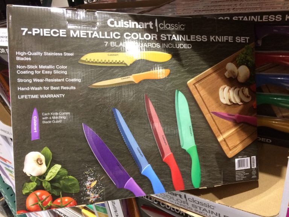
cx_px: 144
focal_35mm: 29
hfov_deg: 61.7
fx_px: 242
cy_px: 108
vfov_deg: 48.2
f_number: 2.2
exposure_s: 1/30
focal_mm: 4.15
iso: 250
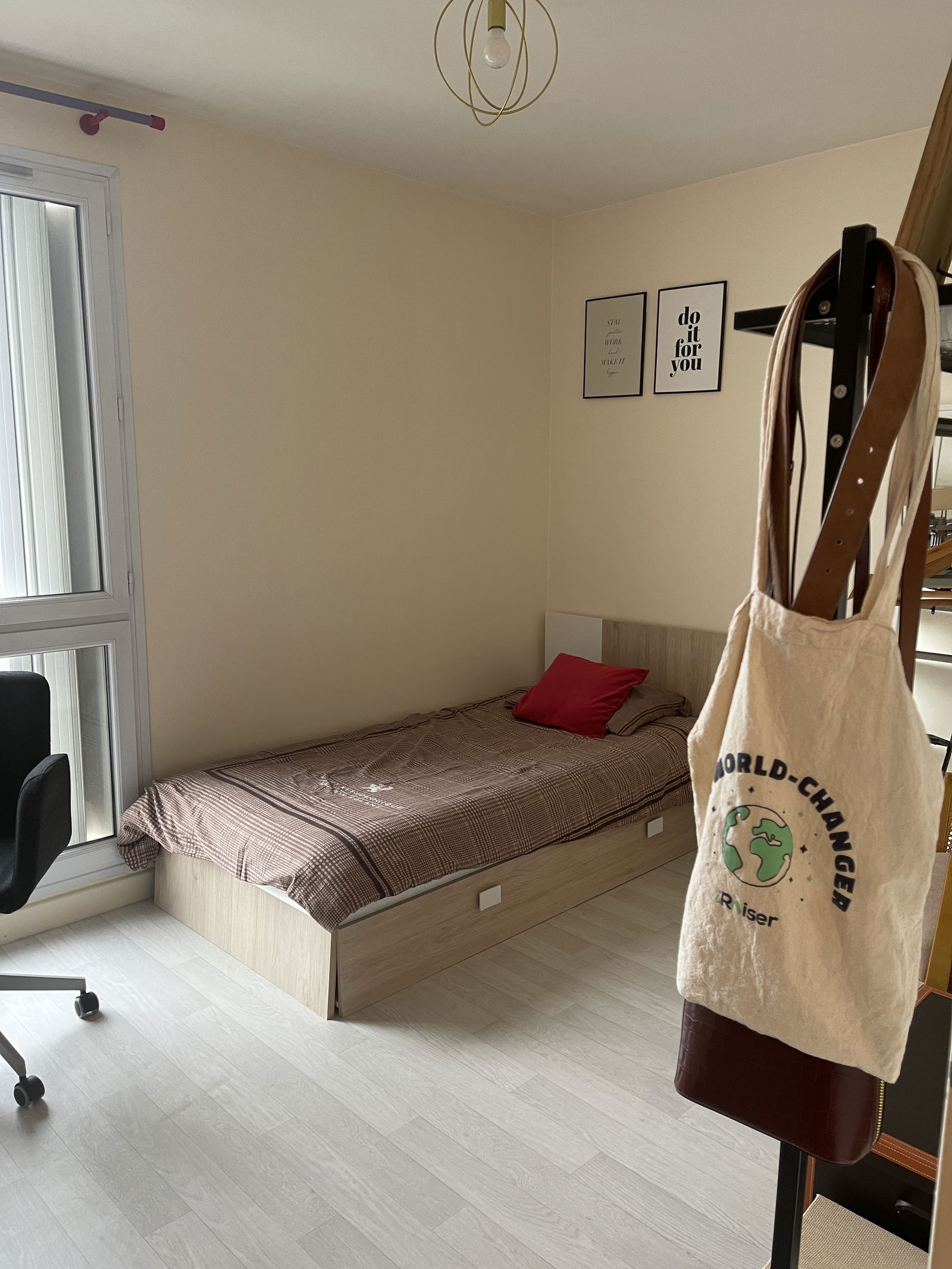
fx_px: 953
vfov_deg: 67.3
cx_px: 476
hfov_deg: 53.1
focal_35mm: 26
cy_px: 634
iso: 125
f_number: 1.6
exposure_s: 1/61
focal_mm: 5.1
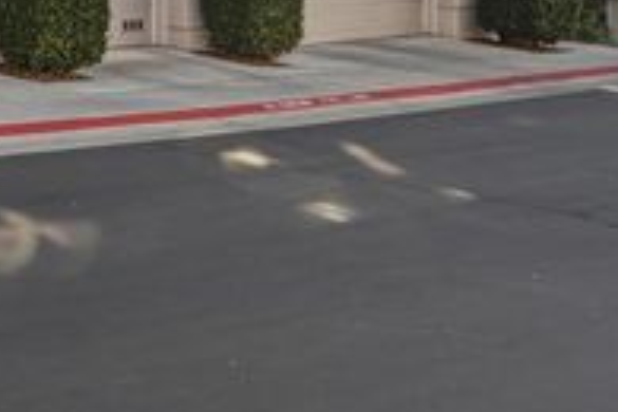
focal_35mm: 77
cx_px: -95
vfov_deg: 16.8
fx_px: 1322
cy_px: -103
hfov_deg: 24.2
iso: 500
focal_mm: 20
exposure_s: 1/4000
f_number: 9
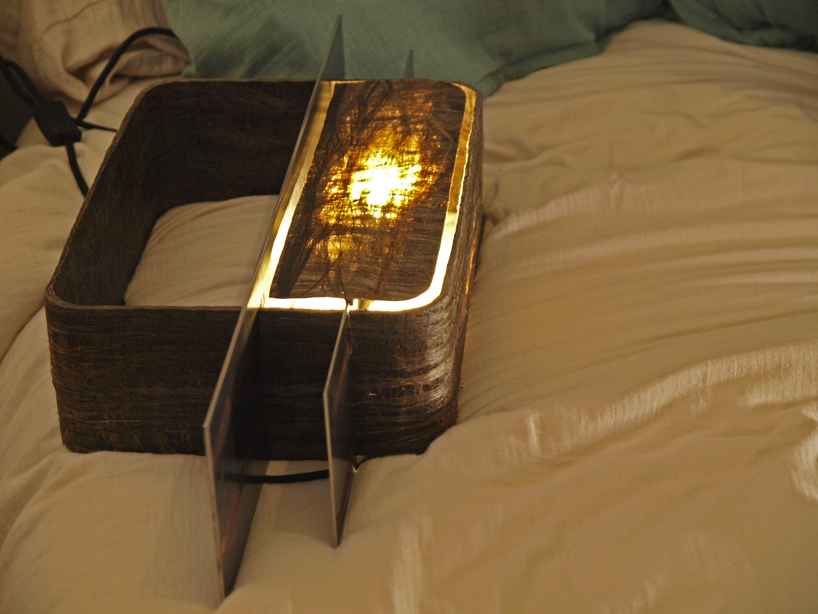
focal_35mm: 108
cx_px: 409
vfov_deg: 13.7
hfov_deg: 18.2
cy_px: 307
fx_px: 2552
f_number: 3.5
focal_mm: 54
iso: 800
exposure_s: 1/80
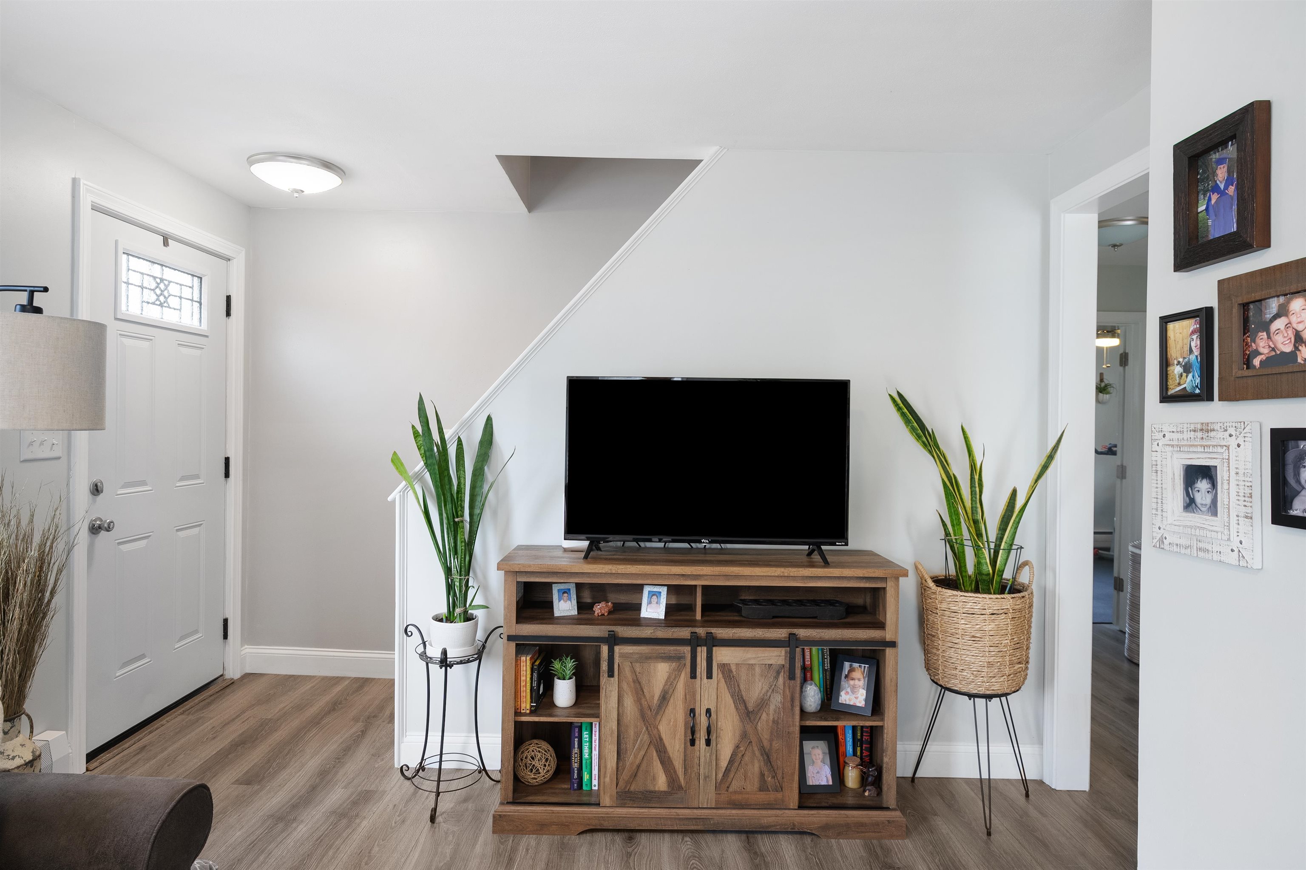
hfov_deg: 84.0
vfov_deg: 61.9
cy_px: 435
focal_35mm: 20
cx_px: 653
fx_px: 725
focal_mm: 20
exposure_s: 1/1.67
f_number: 8
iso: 250
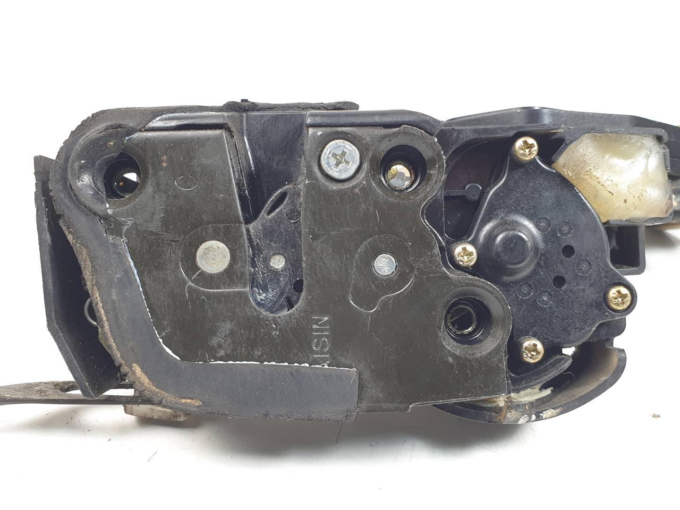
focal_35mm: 26
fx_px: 511
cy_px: 255
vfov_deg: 53.1
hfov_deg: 67.3
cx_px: 340
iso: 80
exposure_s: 1/50
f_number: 2.4
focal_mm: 4.3
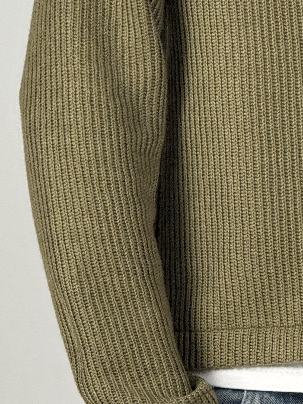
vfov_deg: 5.6
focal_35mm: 355
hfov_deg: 4.2
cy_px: 253
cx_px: 360
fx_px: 4144
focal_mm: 15.66
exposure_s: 1/100
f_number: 2.8
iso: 200
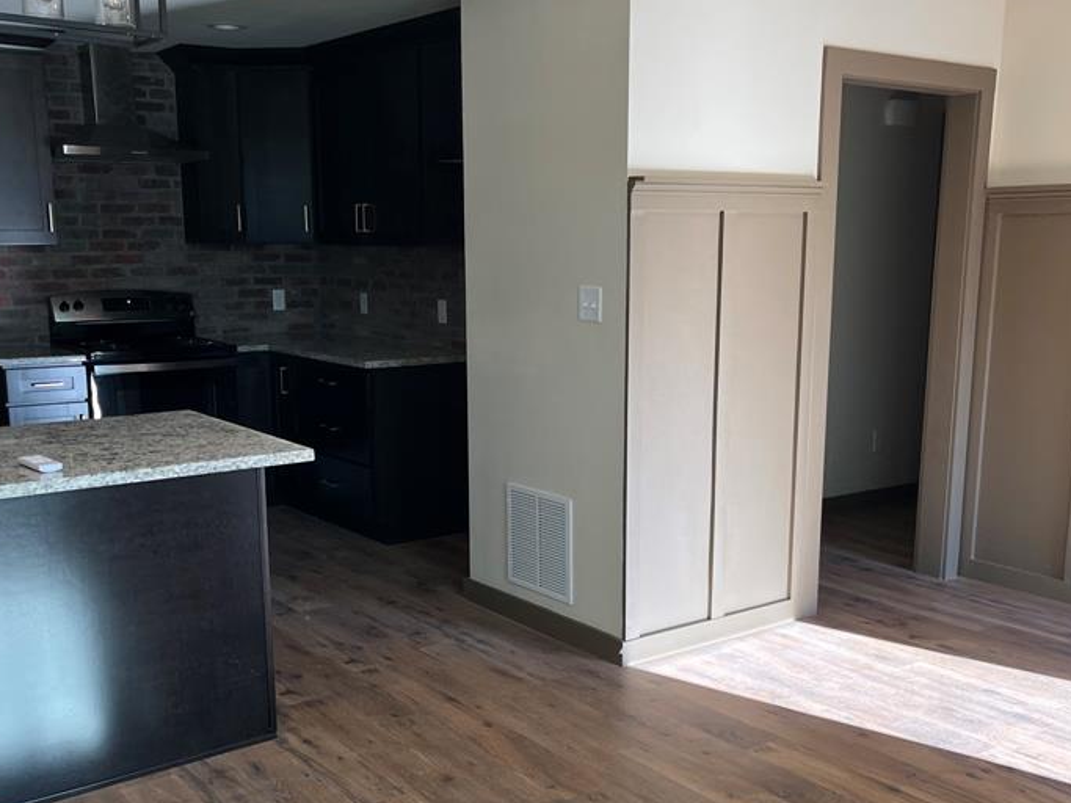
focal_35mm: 39
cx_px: 527
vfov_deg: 36.6
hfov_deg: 47.9
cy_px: 489
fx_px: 1206
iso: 50
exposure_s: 1/124
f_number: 1.6
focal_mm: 5.1
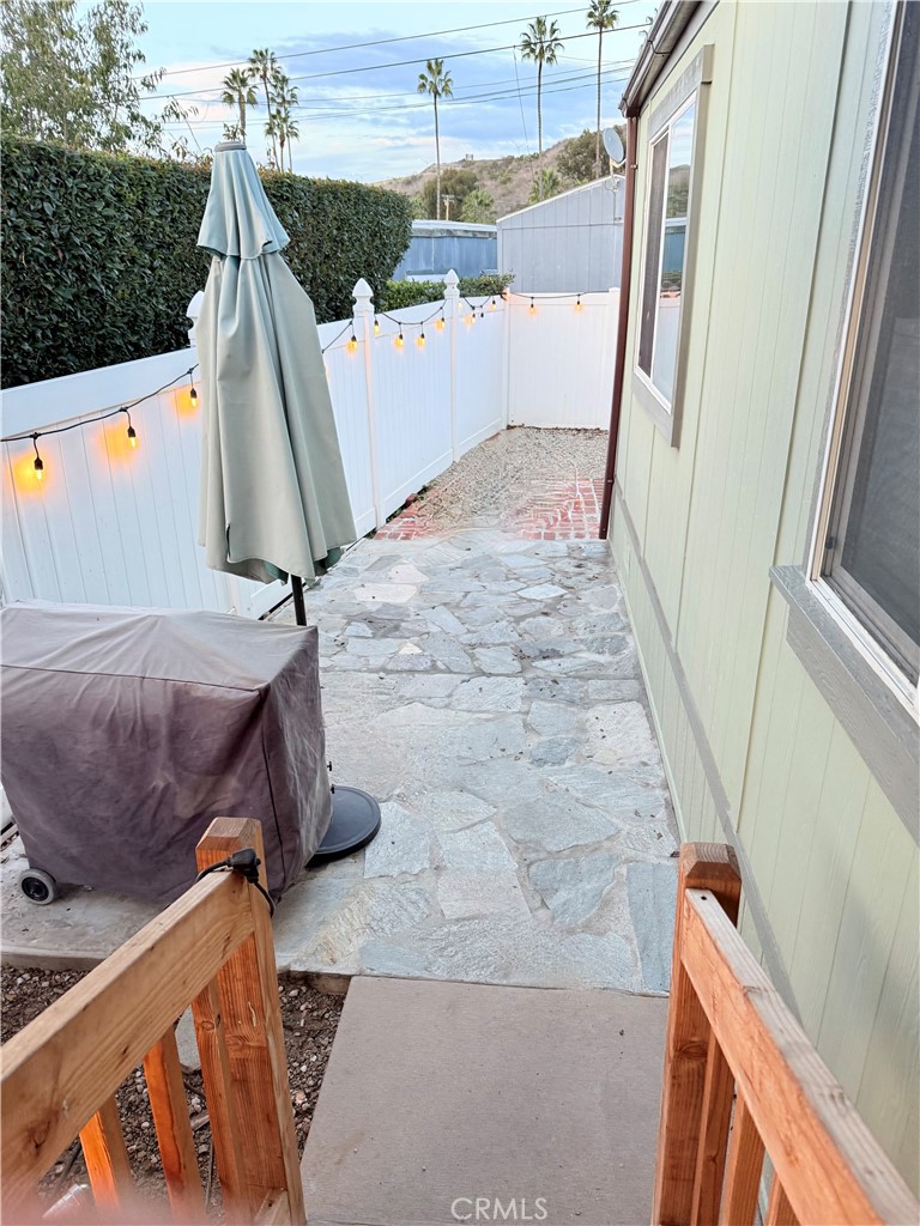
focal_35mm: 24
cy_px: 613
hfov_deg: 56.8
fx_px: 850
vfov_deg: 71.6
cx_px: 460
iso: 160
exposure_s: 1/120
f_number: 1.78
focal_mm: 6.76
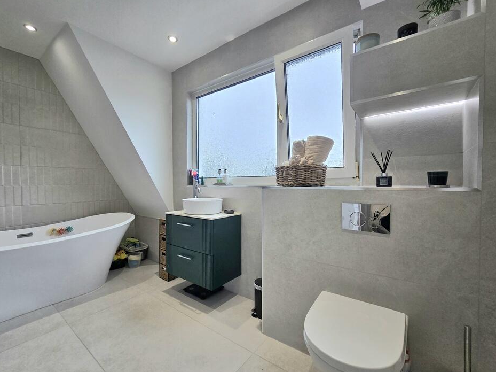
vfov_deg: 85.6
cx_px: 235
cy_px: 185
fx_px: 201
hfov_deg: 102.0
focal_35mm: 14
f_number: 2.2
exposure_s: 1/141
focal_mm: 2.2
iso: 50
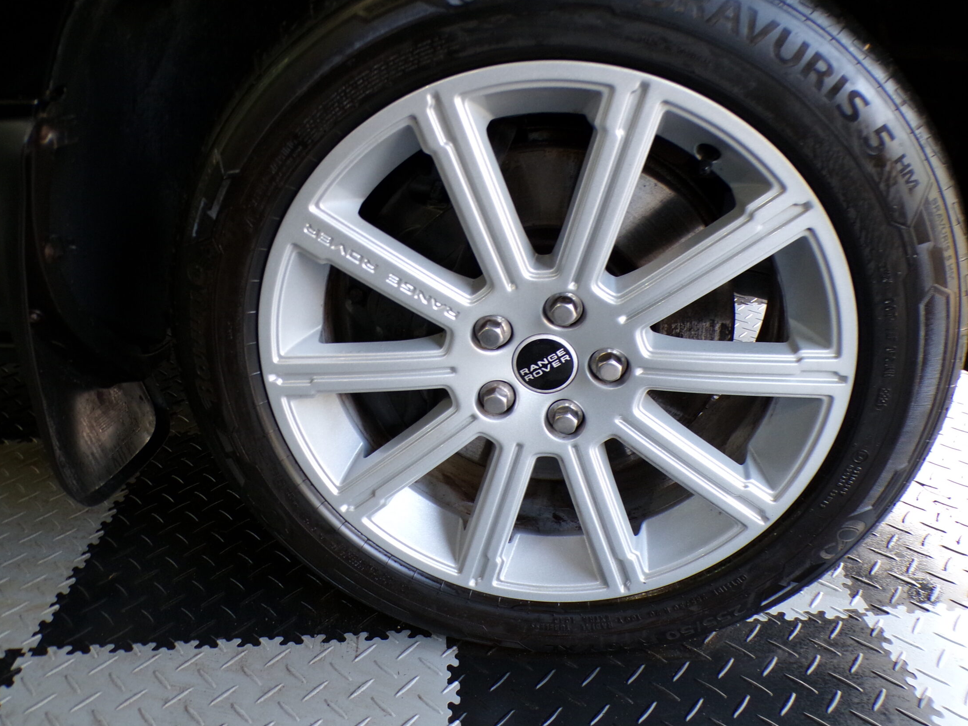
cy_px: 371
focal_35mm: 28
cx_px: 482
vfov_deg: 49.7
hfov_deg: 63.4
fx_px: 783
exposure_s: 1/30
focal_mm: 4.3
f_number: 3
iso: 200
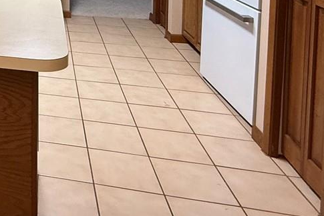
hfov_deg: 32.7
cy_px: -71
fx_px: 432
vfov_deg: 24.3
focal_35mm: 48
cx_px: -77
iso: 250
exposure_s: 1/120
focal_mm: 2.22
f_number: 2.2
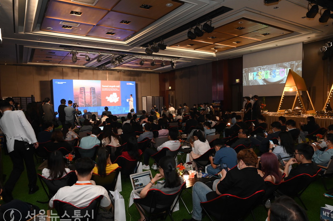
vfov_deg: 51.2
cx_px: 171
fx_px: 231
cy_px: 114
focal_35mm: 25
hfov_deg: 71.5
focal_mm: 24
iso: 3200
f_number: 5
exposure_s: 1/80
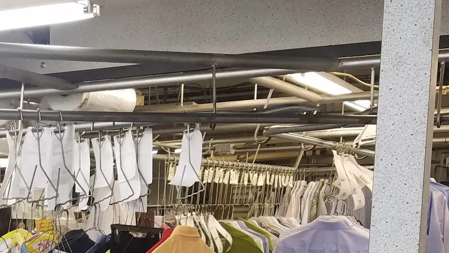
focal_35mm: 86
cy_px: 354
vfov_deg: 13.4
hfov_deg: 23.6
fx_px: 1024
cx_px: -10
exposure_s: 1/120
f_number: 1.7
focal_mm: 4.2
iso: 100
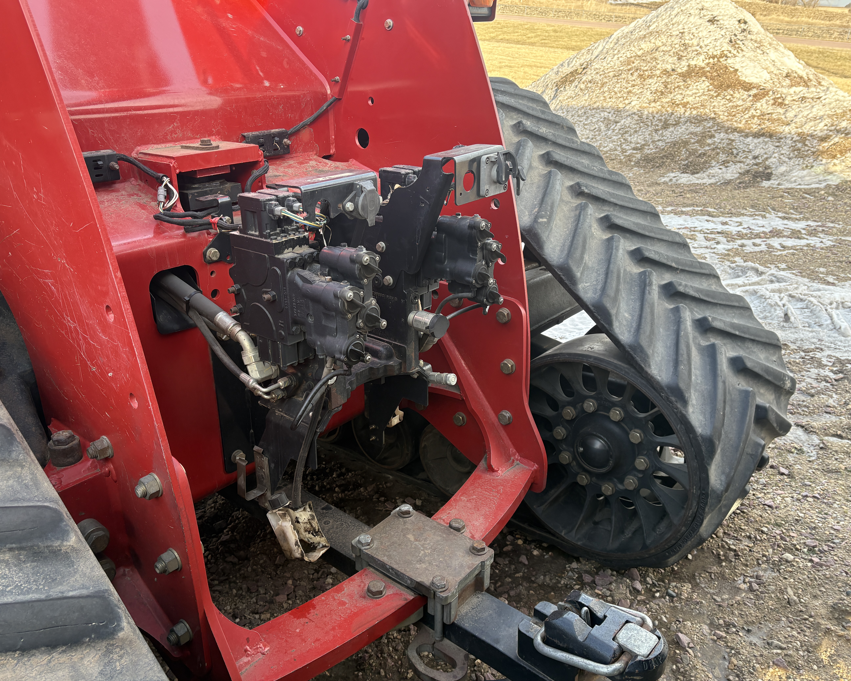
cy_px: 339
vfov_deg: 51.5
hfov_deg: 62.2
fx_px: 705
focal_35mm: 28
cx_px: 403
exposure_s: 1/236
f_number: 1.6
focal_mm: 5.96
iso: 80
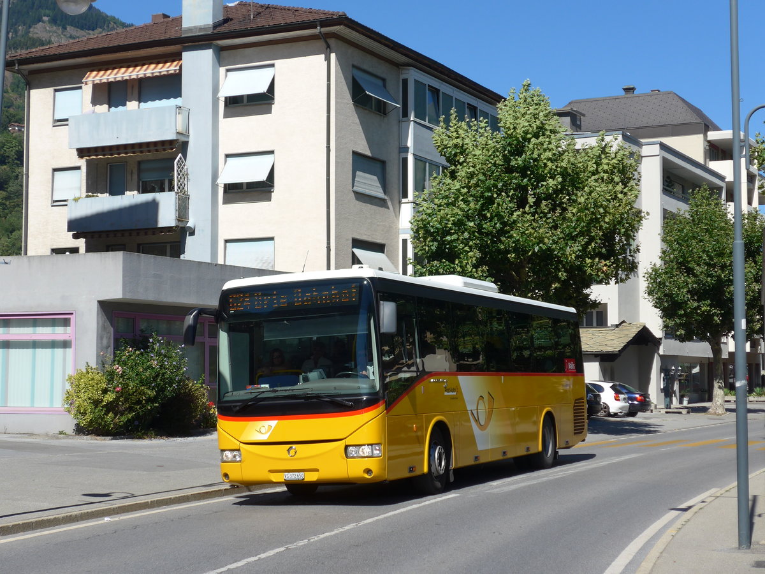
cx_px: 382
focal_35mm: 62
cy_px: 287
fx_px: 1370
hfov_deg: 31.2
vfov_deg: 23.7
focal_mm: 12.7
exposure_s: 1/1300
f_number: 3.7
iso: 80
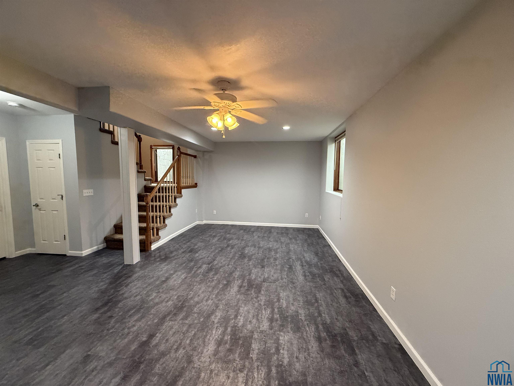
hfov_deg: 102.1
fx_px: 208
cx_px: 257
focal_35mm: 14
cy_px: 193
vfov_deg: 85.7
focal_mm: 2.22
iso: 400
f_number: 2.2
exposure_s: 1/60
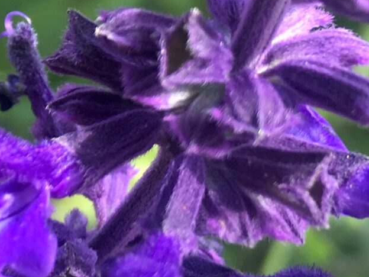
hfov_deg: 15.9
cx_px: -85
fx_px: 1269
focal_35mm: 119
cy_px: -104
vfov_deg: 12.0
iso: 25
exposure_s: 1/214
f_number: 2.2
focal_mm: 4.15
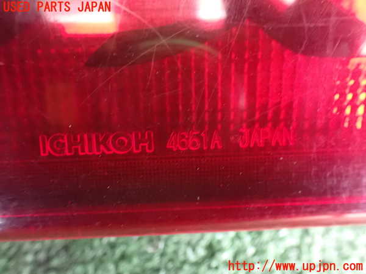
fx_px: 317
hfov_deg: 60.0
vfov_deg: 46.8
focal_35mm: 30
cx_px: 183
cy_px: 137
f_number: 2.3
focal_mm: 5.4
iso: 1600
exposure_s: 1/13
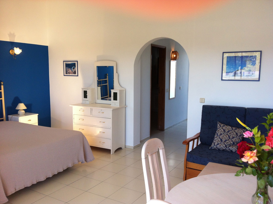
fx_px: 276
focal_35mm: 35
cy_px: 102
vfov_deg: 40.6
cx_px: 136
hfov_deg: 52.7
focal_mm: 3.85
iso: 80
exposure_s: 1/127
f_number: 2.8
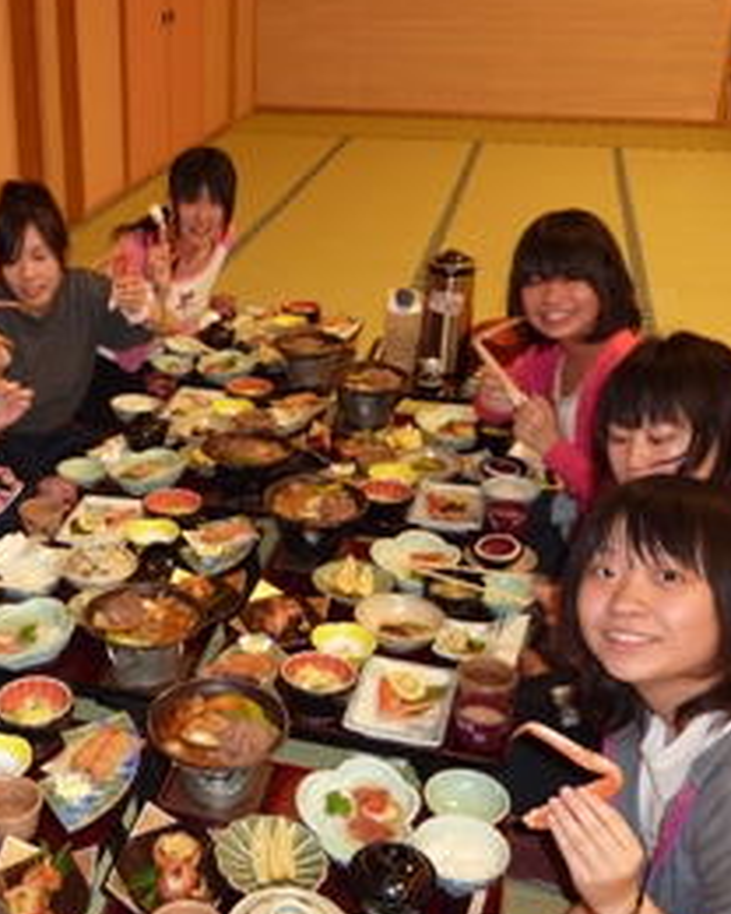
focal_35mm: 42
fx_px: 1136
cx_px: 148
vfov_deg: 43.8
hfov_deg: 34.6
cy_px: 485
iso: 200
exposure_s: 1/30
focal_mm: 4.1
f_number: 3.3
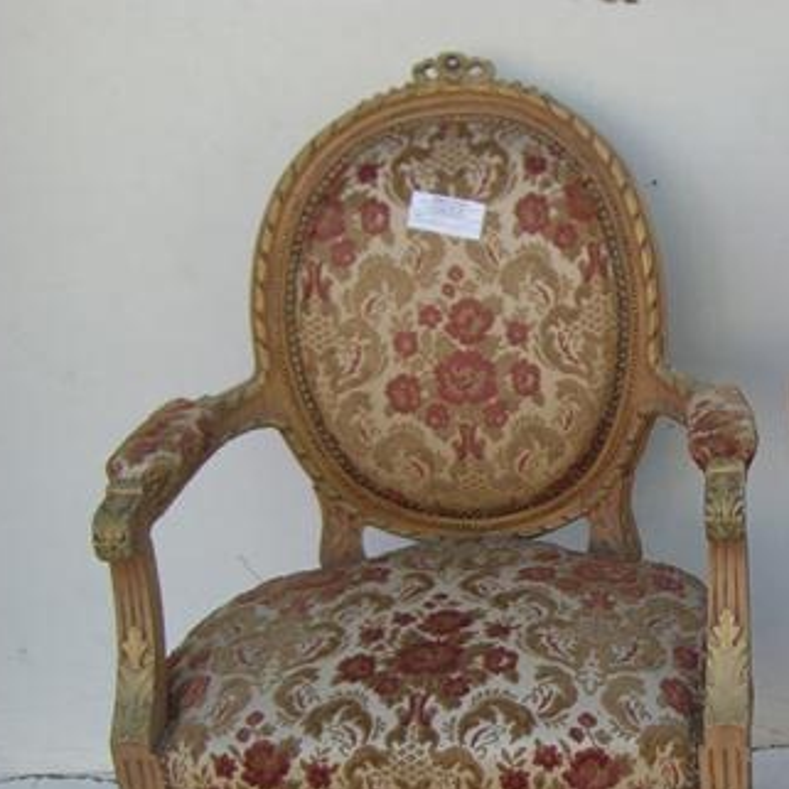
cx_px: 753
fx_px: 1728
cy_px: 568
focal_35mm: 67
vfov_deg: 25.5
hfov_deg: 24.7
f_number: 2.7
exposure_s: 1/160
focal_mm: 6.2
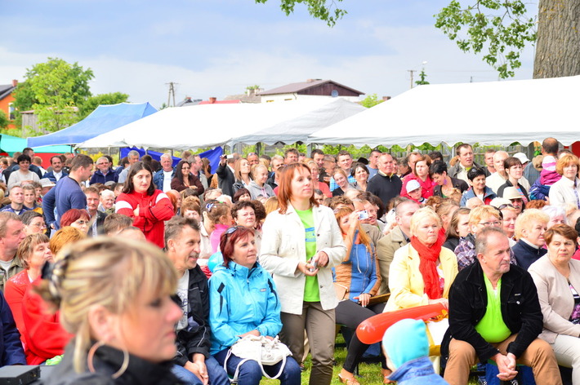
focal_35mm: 87
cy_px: 192
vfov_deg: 15.7
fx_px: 1400
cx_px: 290
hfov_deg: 23.4
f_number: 5
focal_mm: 58
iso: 400
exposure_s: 1/320
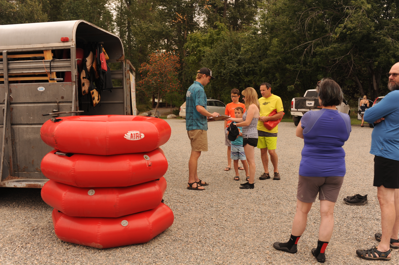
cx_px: 200
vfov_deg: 37.8
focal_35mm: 35
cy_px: 132
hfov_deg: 54.5
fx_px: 388
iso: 200
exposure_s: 1/60
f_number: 7.1
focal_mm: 35
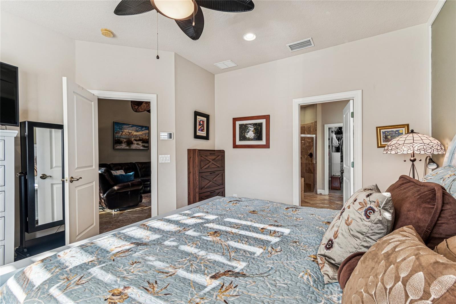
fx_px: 190
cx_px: 228
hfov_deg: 100.4
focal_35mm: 15
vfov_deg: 77.3
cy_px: 152
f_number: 7.1
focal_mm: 10
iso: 100
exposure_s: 1/8
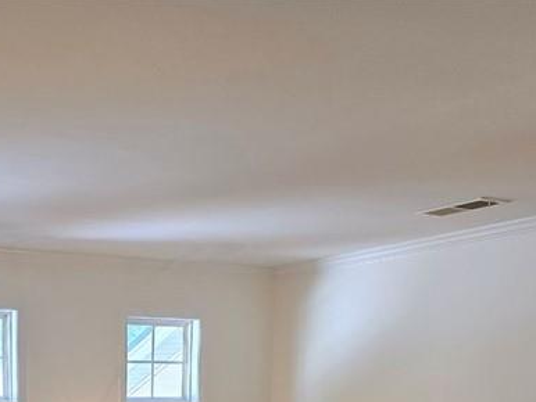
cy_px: 530
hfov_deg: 30.8
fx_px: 945
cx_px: 96
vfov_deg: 21.6
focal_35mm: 61
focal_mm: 6.3
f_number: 1.7
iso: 125
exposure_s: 1/120
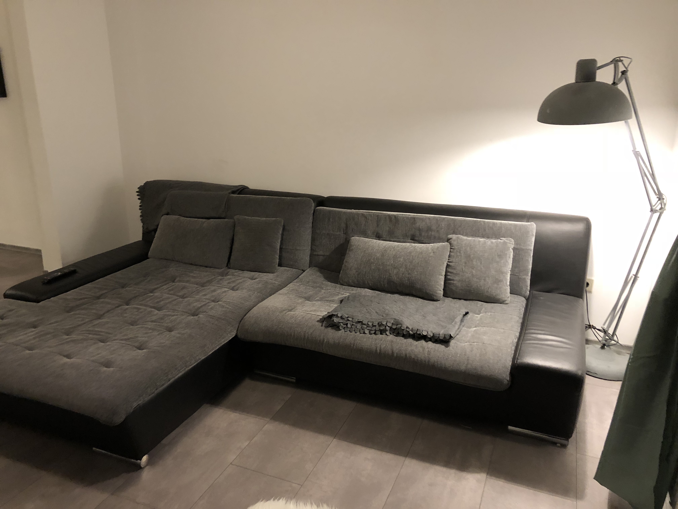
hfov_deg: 63.4
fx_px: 548
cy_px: 254
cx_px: 339
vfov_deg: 49.7
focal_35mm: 28
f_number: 1.8
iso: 100
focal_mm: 4
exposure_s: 1/8
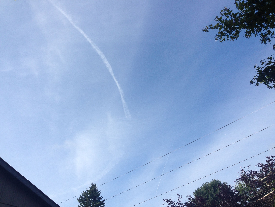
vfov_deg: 42.9
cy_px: 104
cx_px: 138
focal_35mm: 33
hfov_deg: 55.4
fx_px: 262
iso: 50
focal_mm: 4.12
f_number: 2.4
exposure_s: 1/1205
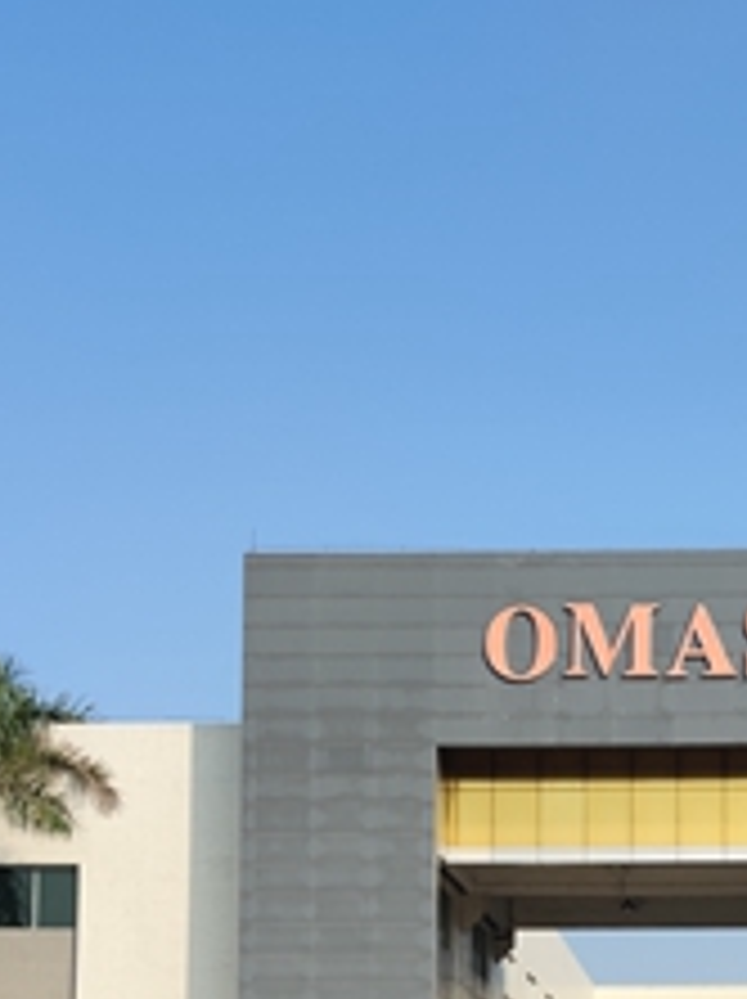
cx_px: 639
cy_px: 958
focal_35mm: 65
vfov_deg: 28.3
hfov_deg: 22.1
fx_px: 1874
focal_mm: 6.72
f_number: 1.69
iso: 50
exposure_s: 1/1946
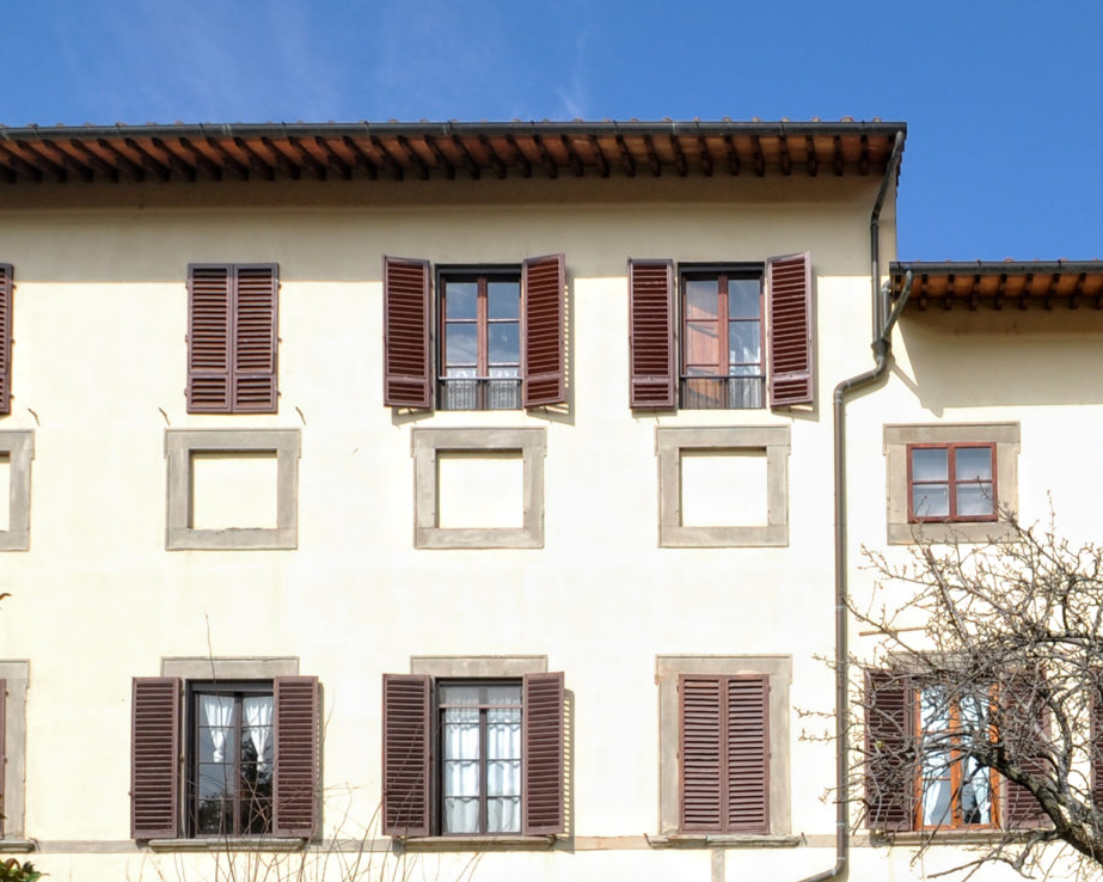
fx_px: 1273
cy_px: 930
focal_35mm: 39
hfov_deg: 43.6
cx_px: 949
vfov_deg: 34.0
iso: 100
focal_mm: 10
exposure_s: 1/250
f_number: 8
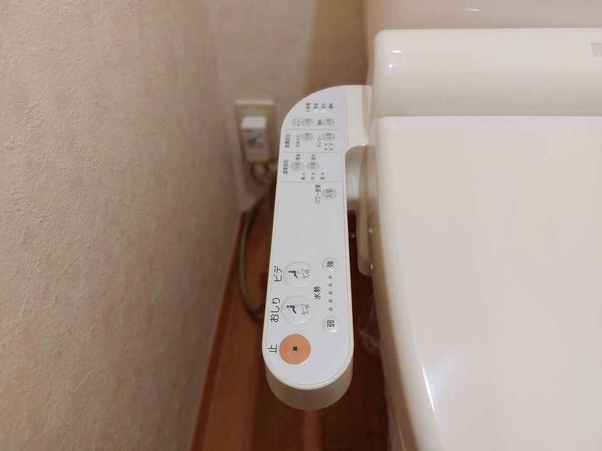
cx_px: 301
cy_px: 226
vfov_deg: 56.8
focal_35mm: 24
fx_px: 417
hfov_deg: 71.6
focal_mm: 5.23
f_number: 1.8
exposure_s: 1/24
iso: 100
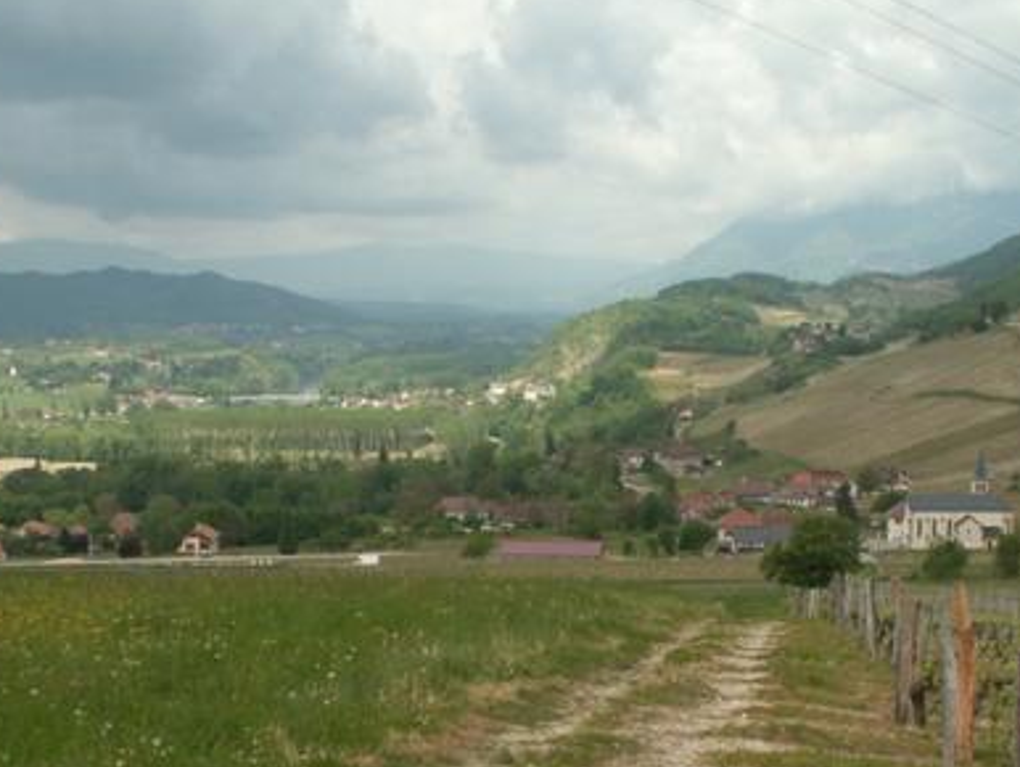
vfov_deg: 25.1
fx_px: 1710
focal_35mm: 58
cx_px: 595
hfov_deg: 33.1
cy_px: 534
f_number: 6.3
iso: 50
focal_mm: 5.86
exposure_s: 1/200
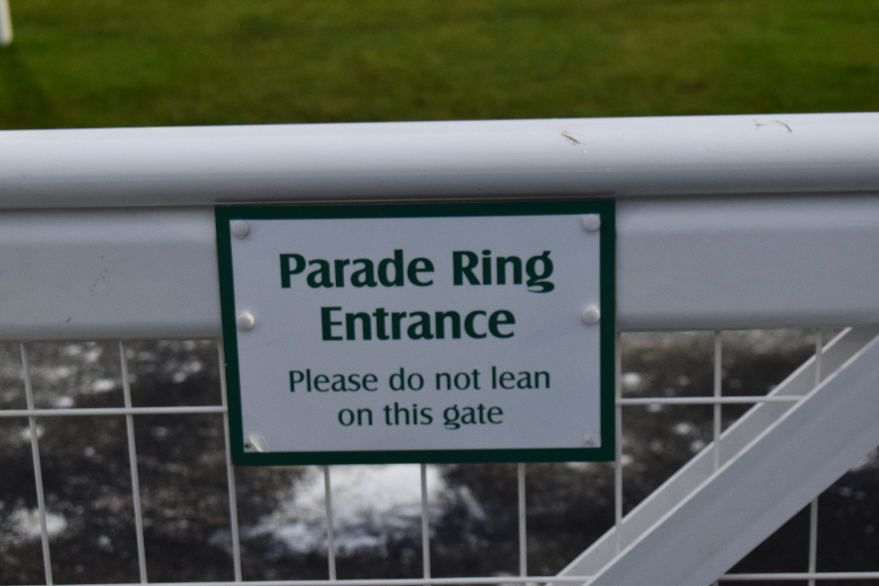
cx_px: 440
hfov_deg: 24.6
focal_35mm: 82
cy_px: 293
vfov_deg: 16.6
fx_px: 2014
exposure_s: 1/60
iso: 450
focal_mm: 55
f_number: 5.6
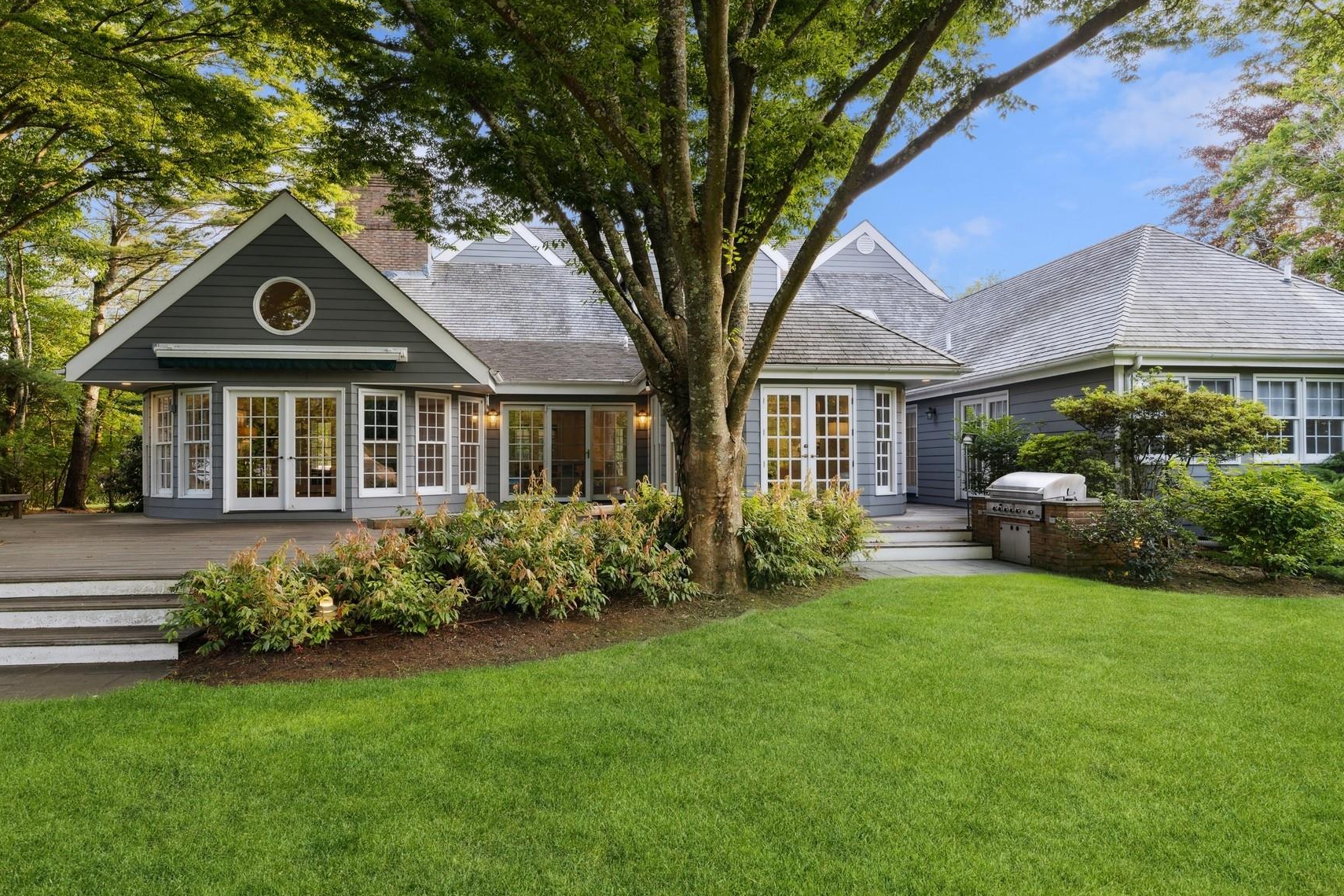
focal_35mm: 21
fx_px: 766
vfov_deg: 60.6
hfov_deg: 82.5
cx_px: 654
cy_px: 450
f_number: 10
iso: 200
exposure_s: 1/80
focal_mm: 19.5
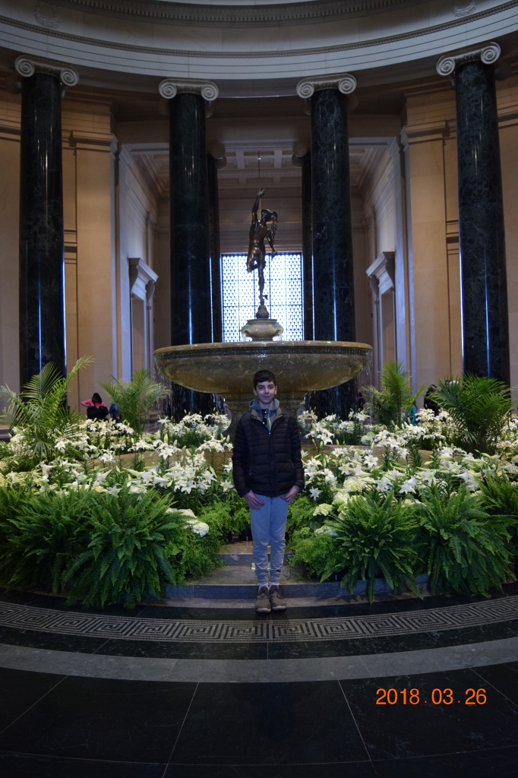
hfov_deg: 43.6
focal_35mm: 30
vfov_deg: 61.9
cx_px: 259
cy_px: 389
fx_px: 648
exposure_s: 1/60
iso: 1250
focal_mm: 20
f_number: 3.8
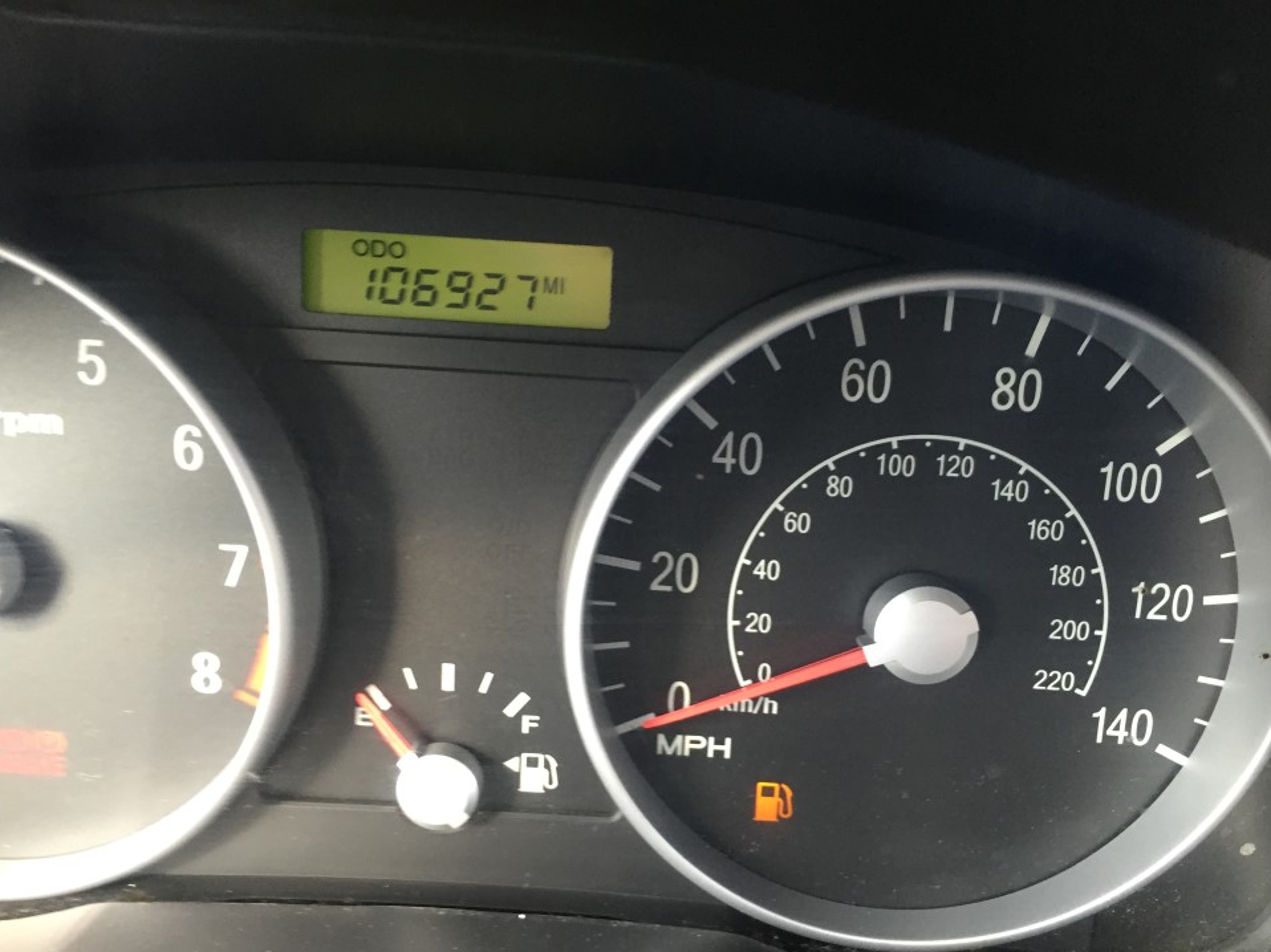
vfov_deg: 45.4
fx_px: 1138
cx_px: 628
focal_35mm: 31
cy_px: 505
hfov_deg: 58.4
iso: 125
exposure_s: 1/30
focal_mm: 4.15
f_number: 2.2
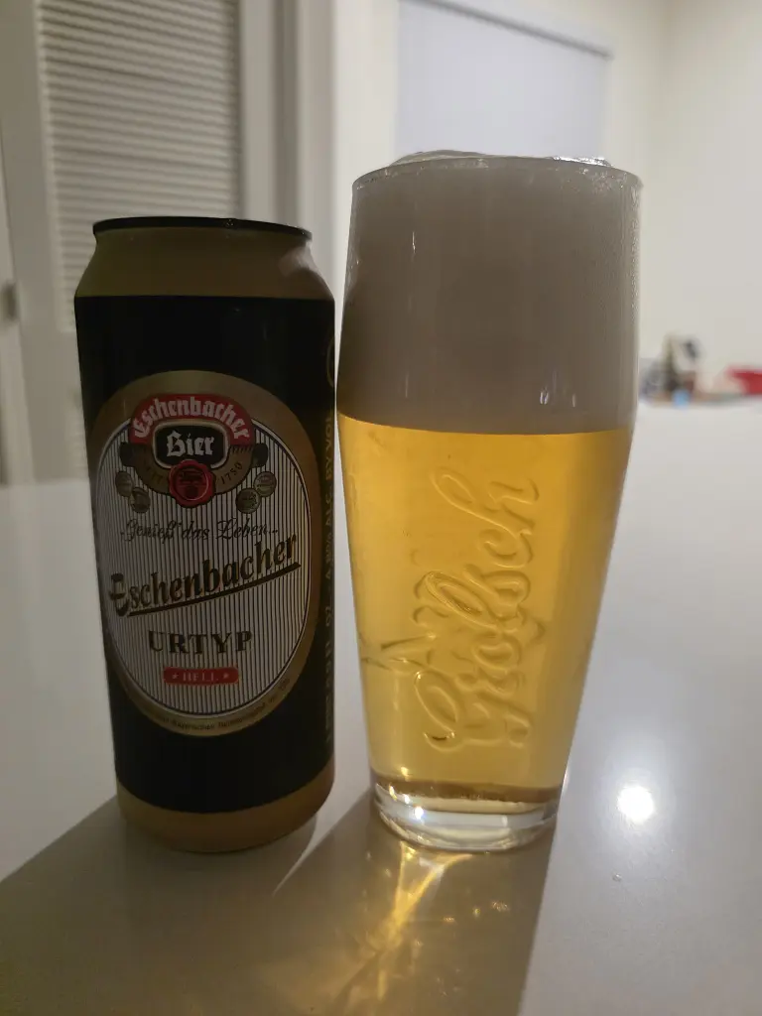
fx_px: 675
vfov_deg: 73.9
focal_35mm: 23
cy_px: 508
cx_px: 381
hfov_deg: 58.9
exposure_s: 1/120
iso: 1600
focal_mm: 6.3
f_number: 1.7
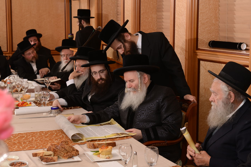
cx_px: 126
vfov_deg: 19.5
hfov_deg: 28.8
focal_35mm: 70
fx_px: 488
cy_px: 84
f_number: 7.1
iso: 400
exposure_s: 1/160
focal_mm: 70
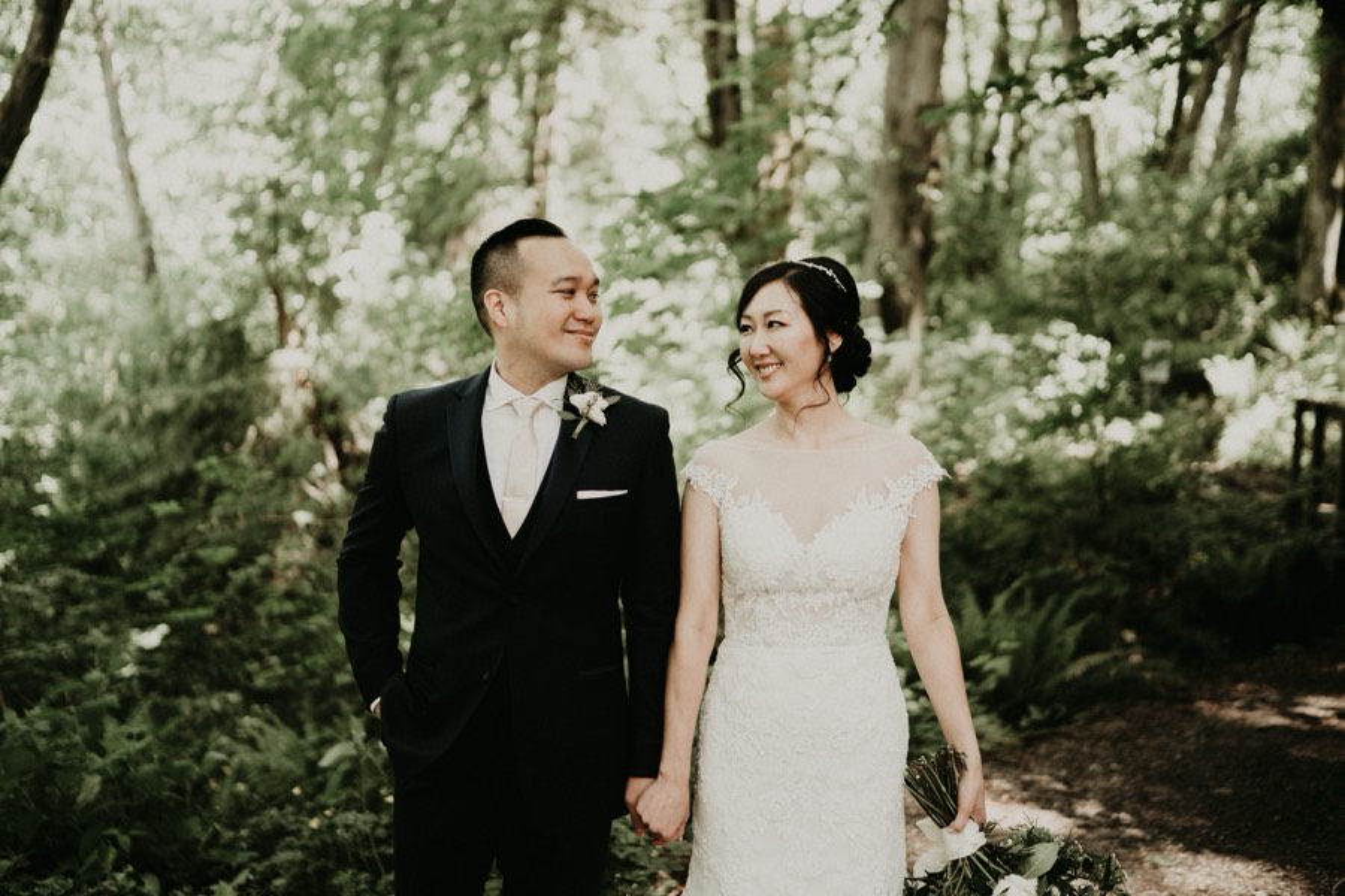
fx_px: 1308
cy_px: 448
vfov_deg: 37.9
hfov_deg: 54.4
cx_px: 672
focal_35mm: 35
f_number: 1.4
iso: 250
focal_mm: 35
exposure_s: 1/200
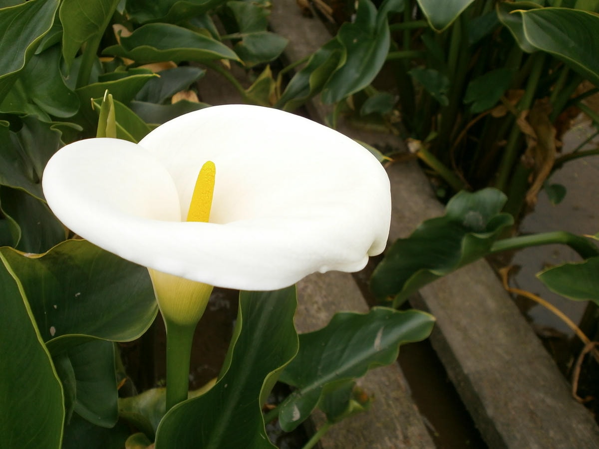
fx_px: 554
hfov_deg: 56.8
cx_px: 300
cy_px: 224
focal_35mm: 32
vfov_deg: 44.2
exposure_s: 1/500
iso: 100
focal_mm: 5.8
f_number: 3.1
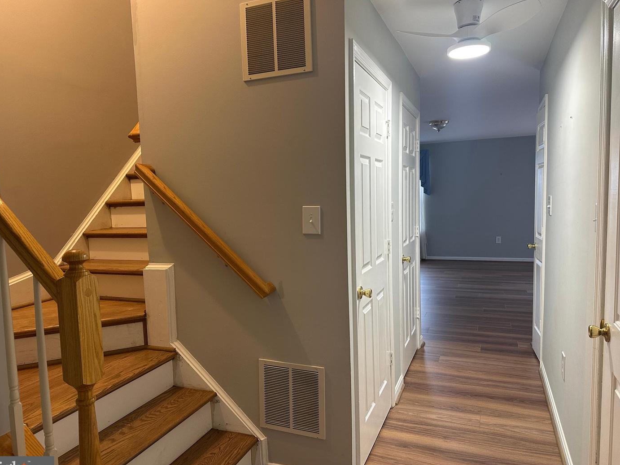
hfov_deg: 69.4
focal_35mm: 25
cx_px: 298
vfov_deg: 54.9
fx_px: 448
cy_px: 240
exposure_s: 1/60
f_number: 1.78
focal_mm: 6.86
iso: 160
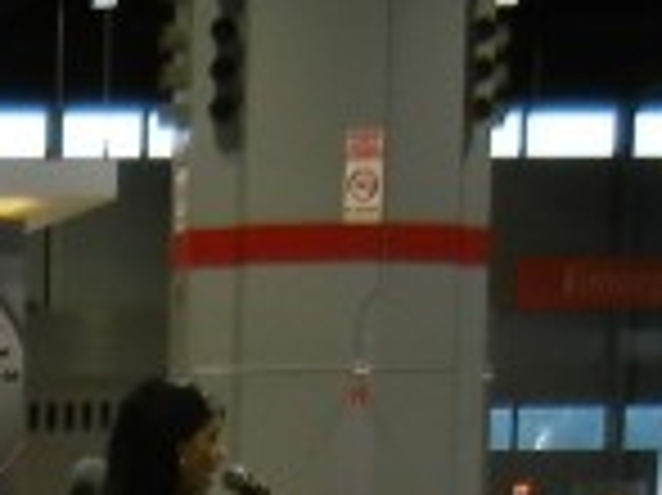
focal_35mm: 209
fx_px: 3994
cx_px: -635
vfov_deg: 6.8
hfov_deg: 9.0
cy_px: 1112
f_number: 3.5
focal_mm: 5.4
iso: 160
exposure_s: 1/62.1
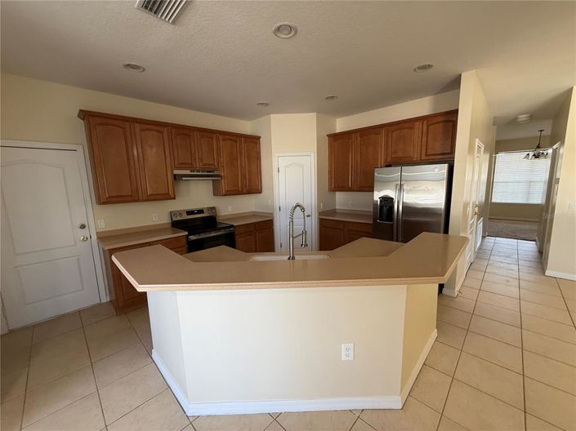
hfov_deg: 102.1
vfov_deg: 85.6
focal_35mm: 14
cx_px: 288
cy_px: 216
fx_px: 233
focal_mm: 2.22
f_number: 2.2
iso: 200
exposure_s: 1/60
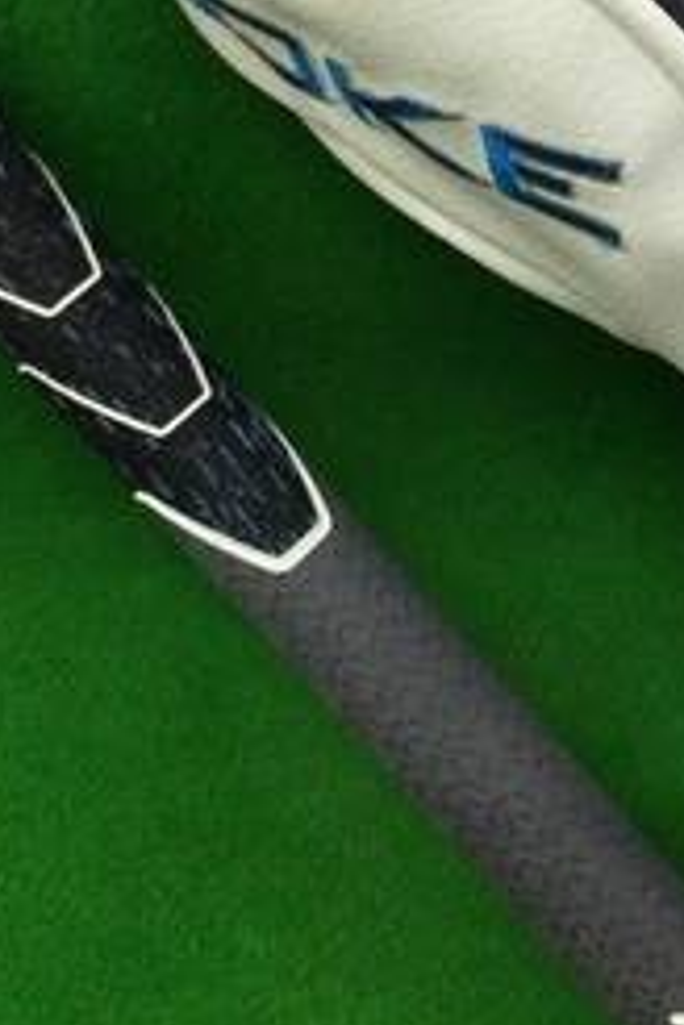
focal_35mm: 84
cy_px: 325
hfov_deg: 16.2
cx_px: 509
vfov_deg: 24.1
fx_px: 2394
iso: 40
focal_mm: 3.3
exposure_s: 1/30
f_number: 2.4
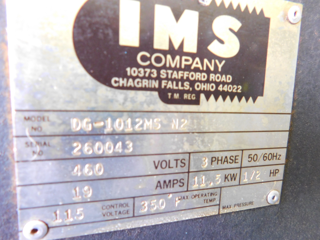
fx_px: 213
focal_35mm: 23
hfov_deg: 73.9
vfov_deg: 58.9
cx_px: 160
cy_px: 120
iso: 400
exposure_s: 1/13
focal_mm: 4
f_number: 3
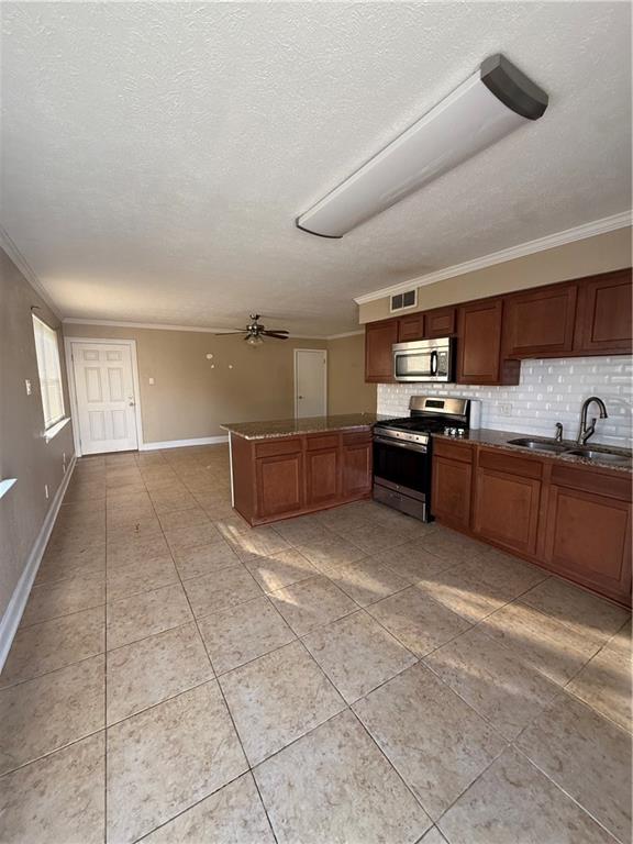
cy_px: 422
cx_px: 316
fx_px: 341
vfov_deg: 102.1
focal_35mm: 14
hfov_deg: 85.7
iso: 200
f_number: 2.2
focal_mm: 2.22
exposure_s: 1/99
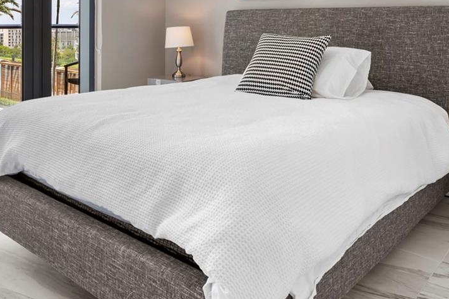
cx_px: 138
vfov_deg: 34.3
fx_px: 449
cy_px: 16
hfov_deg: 51.8
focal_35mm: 36
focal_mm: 16
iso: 250
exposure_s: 1/13
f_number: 9
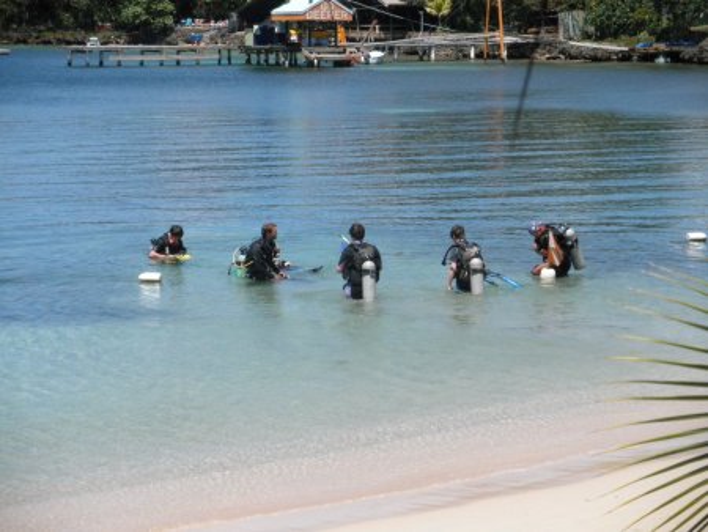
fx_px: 2210
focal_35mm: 108
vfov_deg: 13.7
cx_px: 354
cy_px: 266
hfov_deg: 18.2
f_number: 12.4
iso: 400
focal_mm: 19.1
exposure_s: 1/400
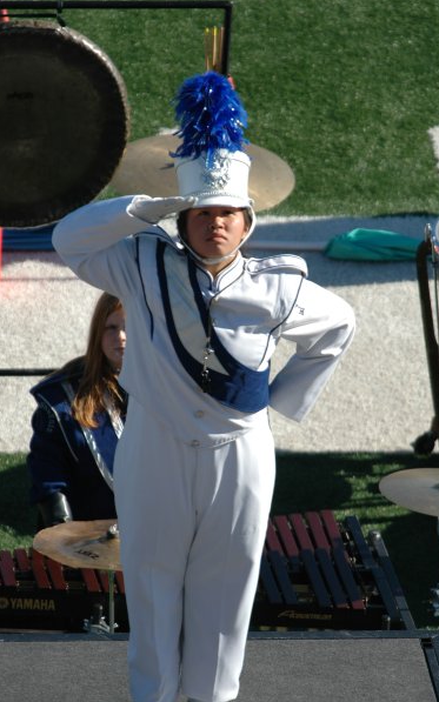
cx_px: 230
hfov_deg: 2.1
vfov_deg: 3.4
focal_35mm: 614
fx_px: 11756
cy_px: 350
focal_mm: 400
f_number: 5.6
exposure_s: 1/800
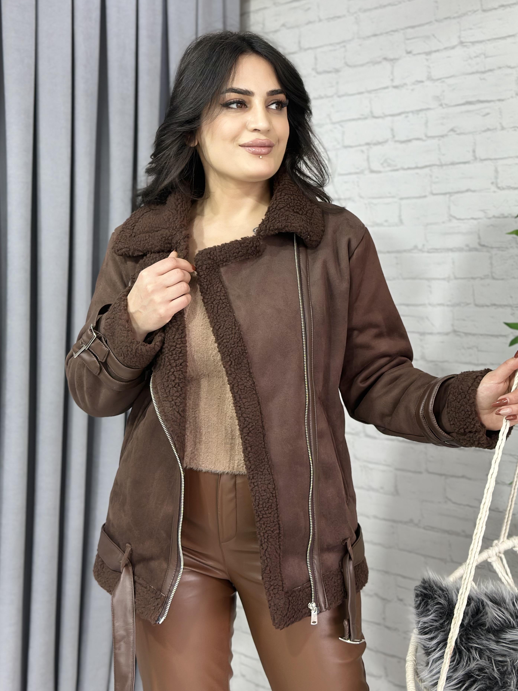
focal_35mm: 52
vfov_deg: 36.8
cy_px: 319
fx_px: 1038
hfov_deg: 28.0
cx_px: 269
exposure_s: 1/100
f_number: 1.78
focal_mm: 6.86
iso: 100
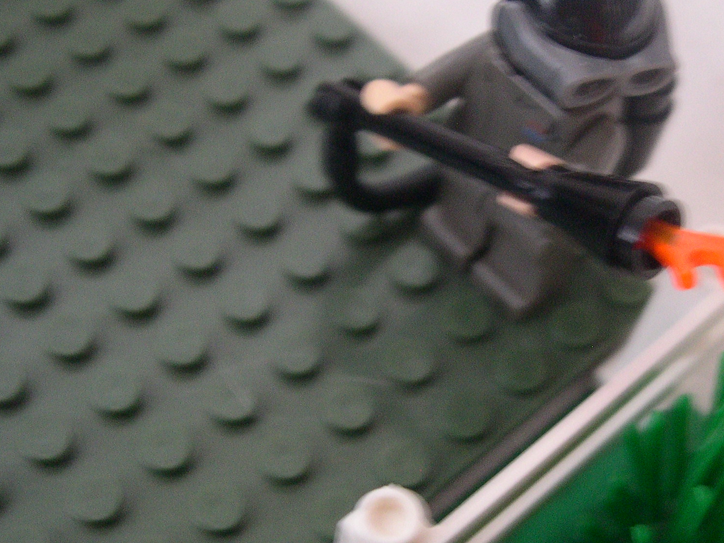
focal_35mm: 58
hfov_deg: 32.9
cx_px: 501
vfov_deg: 25.2
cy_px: 269
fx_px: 1213
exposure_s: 1/5
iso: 400
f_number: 2.8
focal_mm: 8
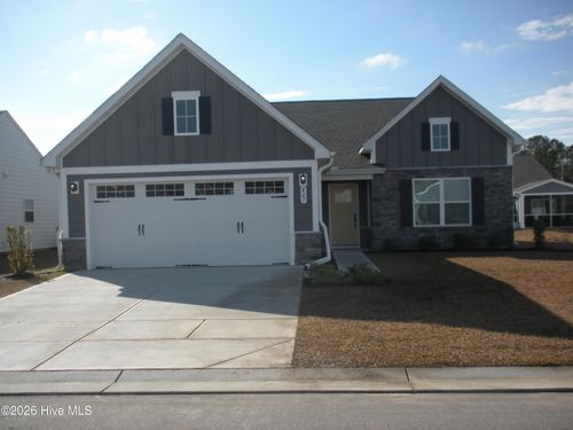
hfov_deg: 52.6
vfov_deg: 40.7
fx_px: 579
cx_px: 286
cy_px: 215
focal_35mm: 35
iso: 64
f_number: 3.5
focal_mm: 6.3
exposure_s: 1/670
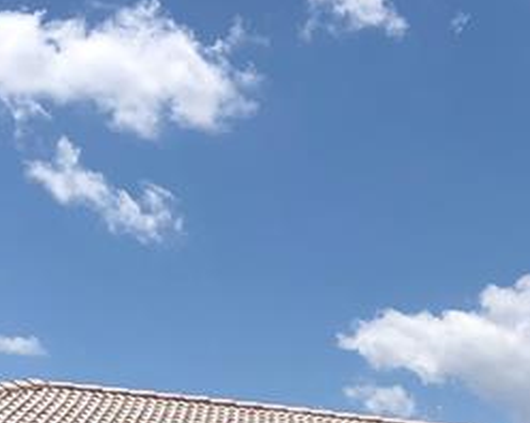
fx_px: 1771
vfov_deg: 12.7
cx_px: 530
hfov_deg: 16.7
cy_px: 696
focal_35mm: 113
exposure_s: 1/3472
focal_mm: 4
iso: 20
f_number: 1.8
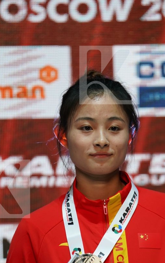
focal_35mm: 449
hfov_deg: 2.9
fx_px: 3229
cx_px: 109
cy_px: 189
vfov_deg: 4.7
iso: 200
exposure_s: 1/250
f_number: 2.8
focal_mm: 200
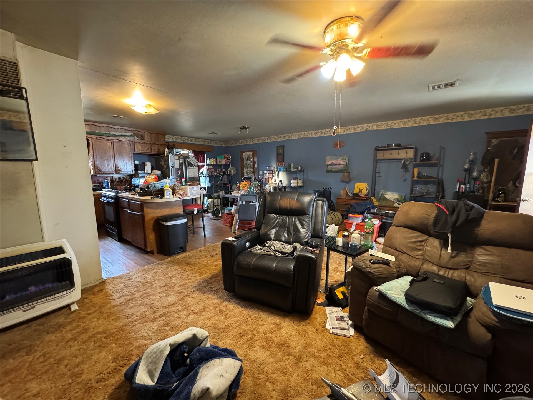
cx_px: 266
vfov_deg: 85.7
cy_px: 200
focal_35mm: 14
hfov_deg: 102.1
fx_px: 216
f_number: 2.2
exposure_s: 1/40
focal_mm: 2.22
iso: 1000
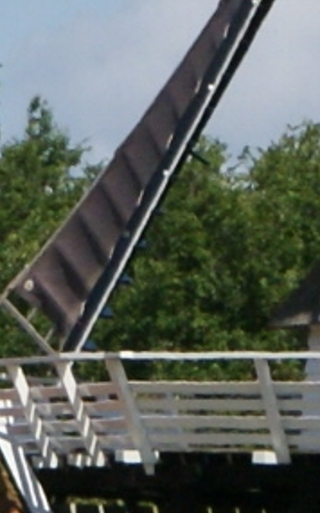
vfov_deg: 1.9
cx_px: -433
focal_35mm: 1090
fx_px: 15217
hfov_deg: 1.2
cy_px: -335
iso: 400
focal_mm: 70
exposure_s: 1/1600
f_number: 8
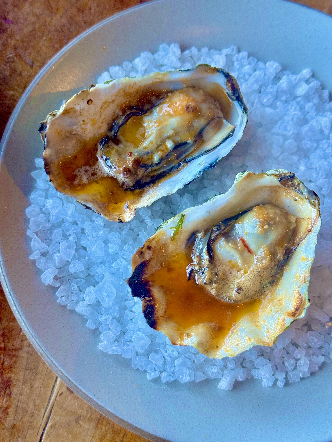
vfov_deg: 39.7
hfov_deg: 30.3
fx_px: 614
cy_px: 221
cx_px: 166
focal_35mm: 48
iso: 80
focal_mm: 6.76
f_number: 1.78
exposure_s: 1/120
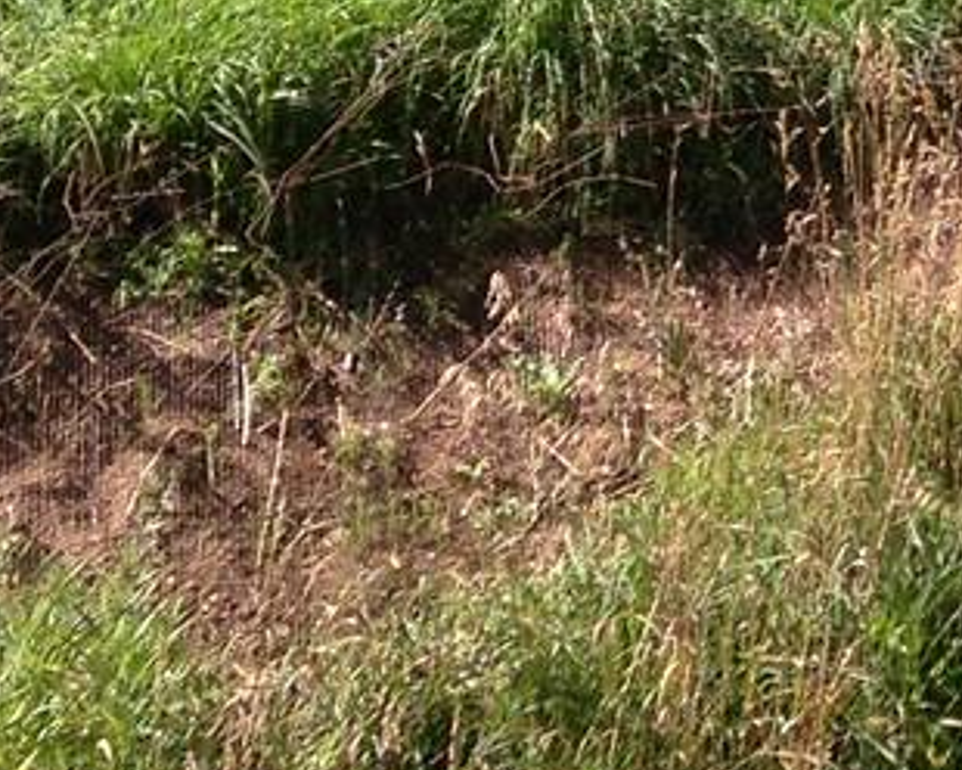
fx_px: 4726
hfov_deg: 11.0
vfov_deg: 8.7
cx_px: 1626
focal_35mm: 166
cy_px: -848
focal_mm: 4.13
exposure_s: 1/526
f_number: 2.4
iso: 50
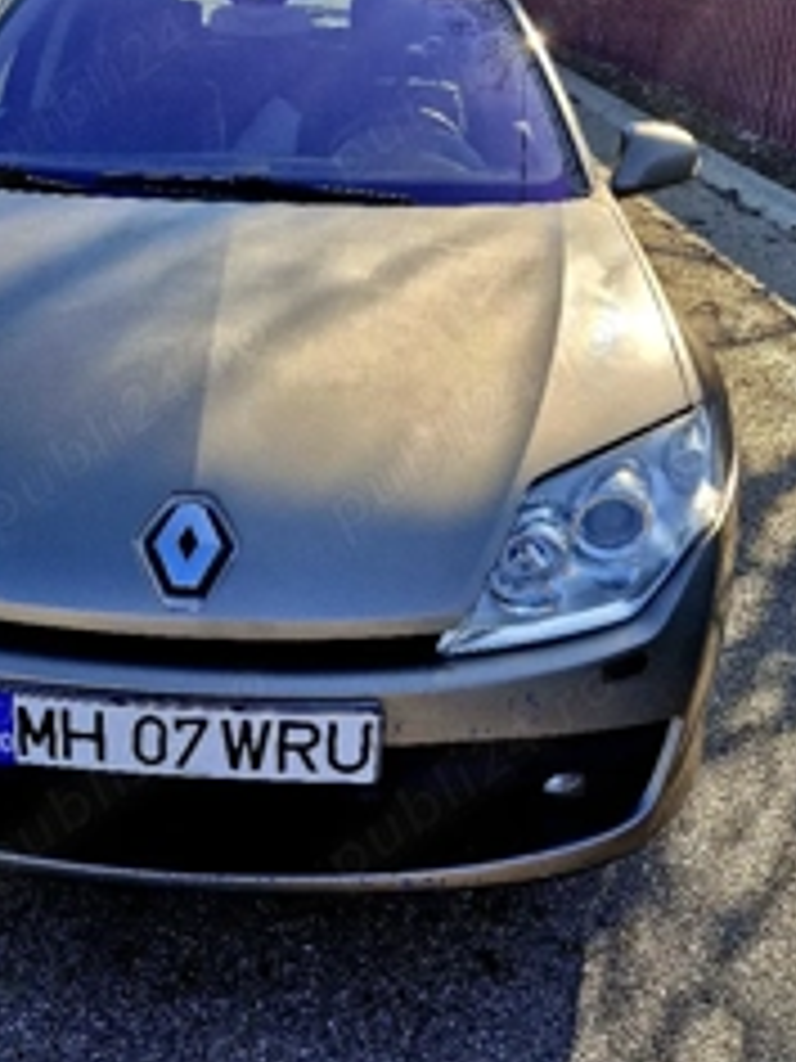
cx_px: 211
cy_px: 477
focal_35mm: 39
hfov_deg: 36.1
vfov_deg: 47.8
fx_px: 1196
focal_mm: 5.54
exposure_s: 1/1429
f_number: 1.8
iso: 50
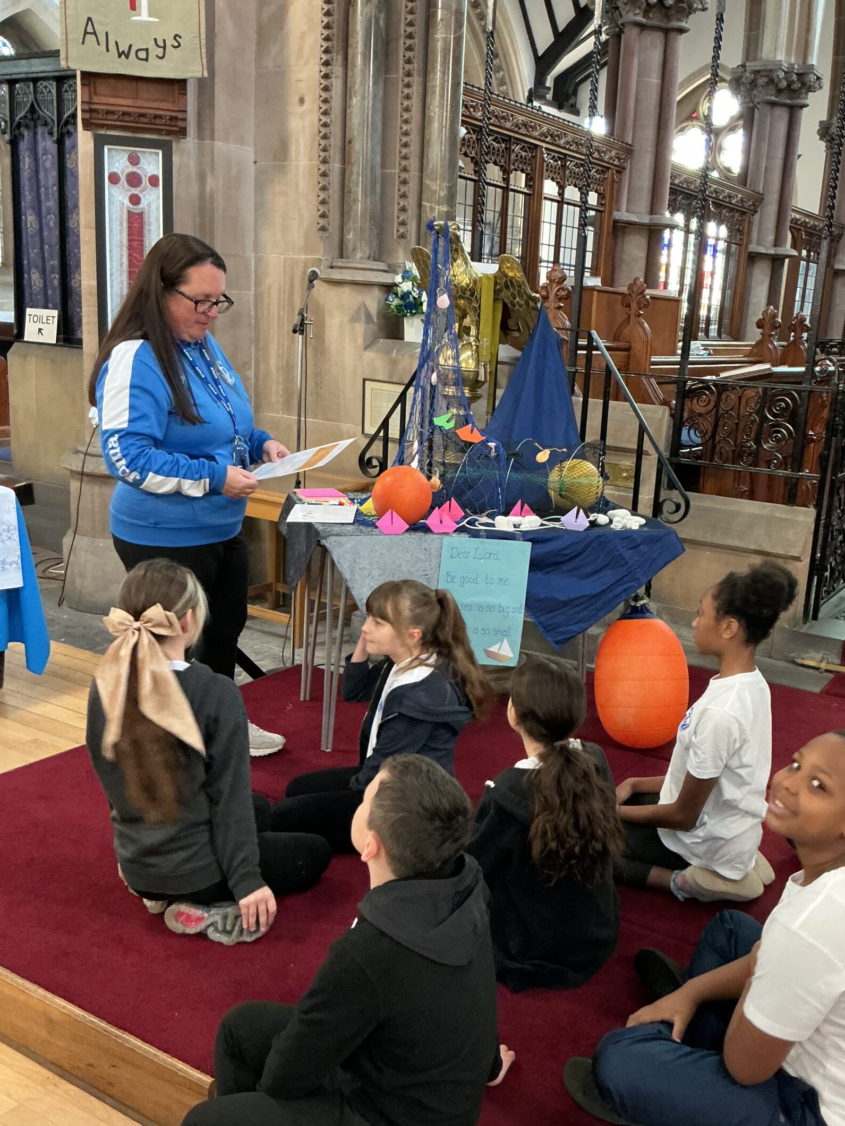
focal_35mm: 35
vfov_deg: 52.6
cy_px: 589
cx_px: 507
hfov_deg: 40.5
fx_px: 1139
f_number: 1.8
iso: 250
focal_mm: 3
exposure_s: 1/30
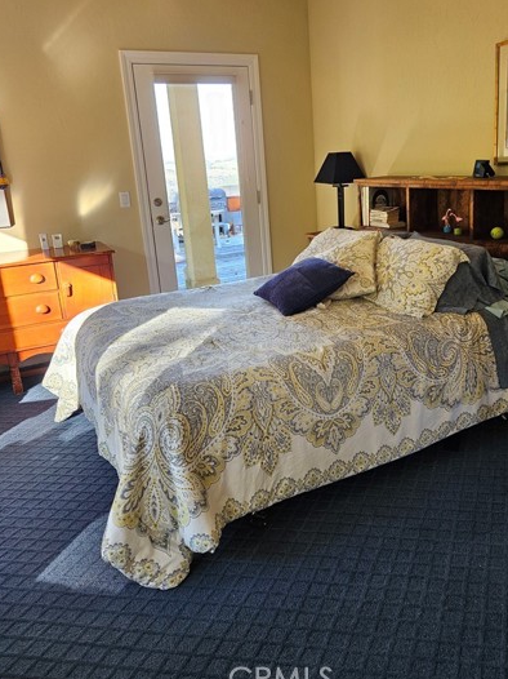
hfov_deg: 49.5
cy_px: 284
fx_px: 548
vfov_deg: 63.1
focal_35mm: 28
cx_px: 294
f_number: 1.8
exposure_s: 1/120
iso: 125
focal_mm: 5.4
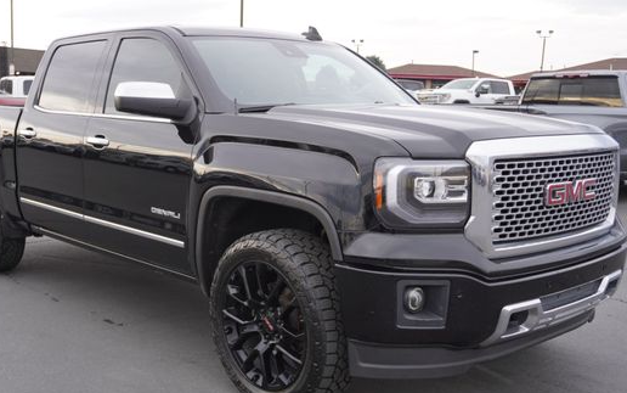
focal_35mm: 44
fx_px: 746
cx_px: 277
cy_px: 221
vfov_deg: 29.5
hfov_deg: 45.5
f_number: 4.5
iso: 100
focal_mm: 23
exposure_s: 1/80
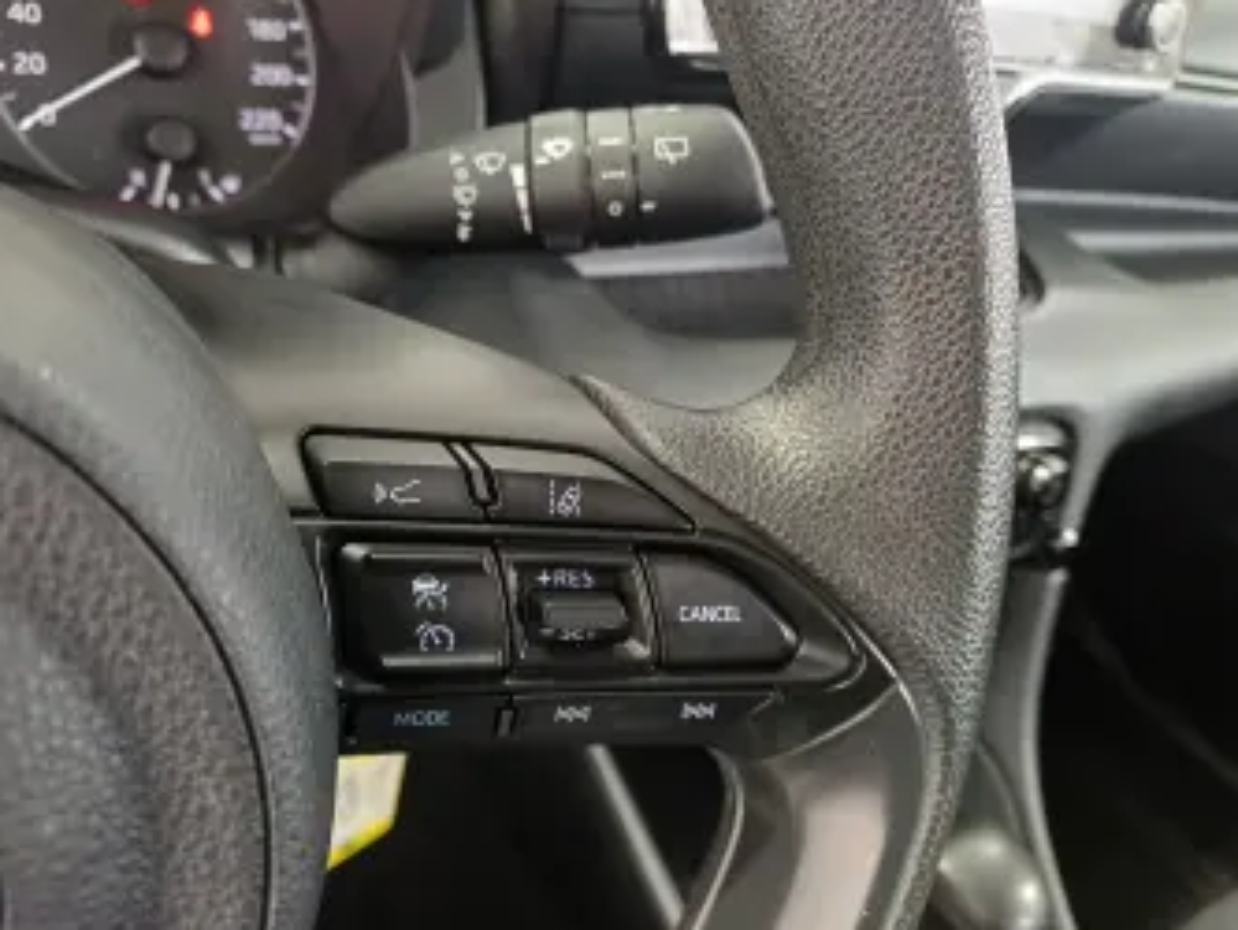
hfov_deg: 65.3
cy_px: 454
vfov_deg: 51.4
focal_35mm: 27
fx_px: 966
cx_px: 584
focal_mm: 4.65
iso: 320
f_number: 1.8
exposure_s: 1/40
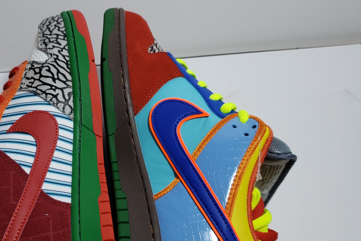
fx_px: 431
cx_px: 109
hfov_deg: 44.5
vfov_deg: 31.1
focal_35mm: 43
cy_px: 150
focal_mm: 4.3
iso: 50
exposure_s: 1/594
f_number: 1.5
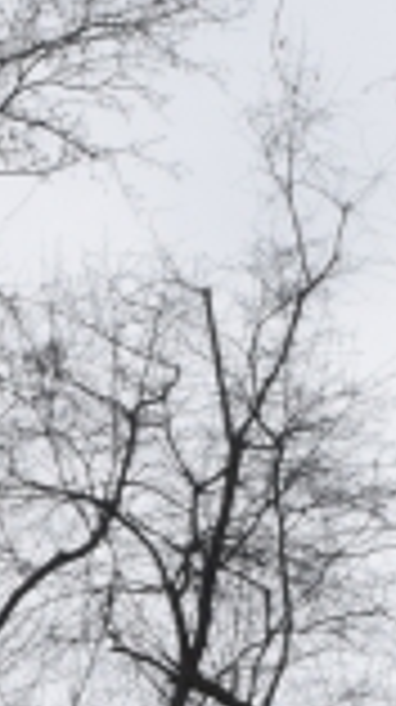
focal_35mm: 349
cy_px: 805
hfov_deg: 3.4
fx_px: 6532
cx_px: -886
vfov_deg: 6.2
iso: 400
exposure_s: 1/200
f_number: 10
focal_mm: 34
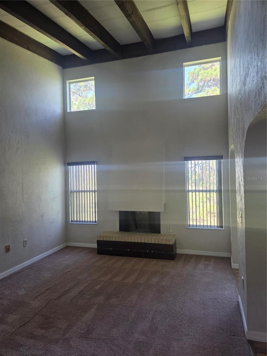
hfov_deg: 58.9
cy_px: 178
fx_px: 237
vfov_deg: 73.9
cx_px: 134
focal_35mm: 23
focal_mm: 5.4
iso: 200
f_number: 1.8
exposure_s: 1/120
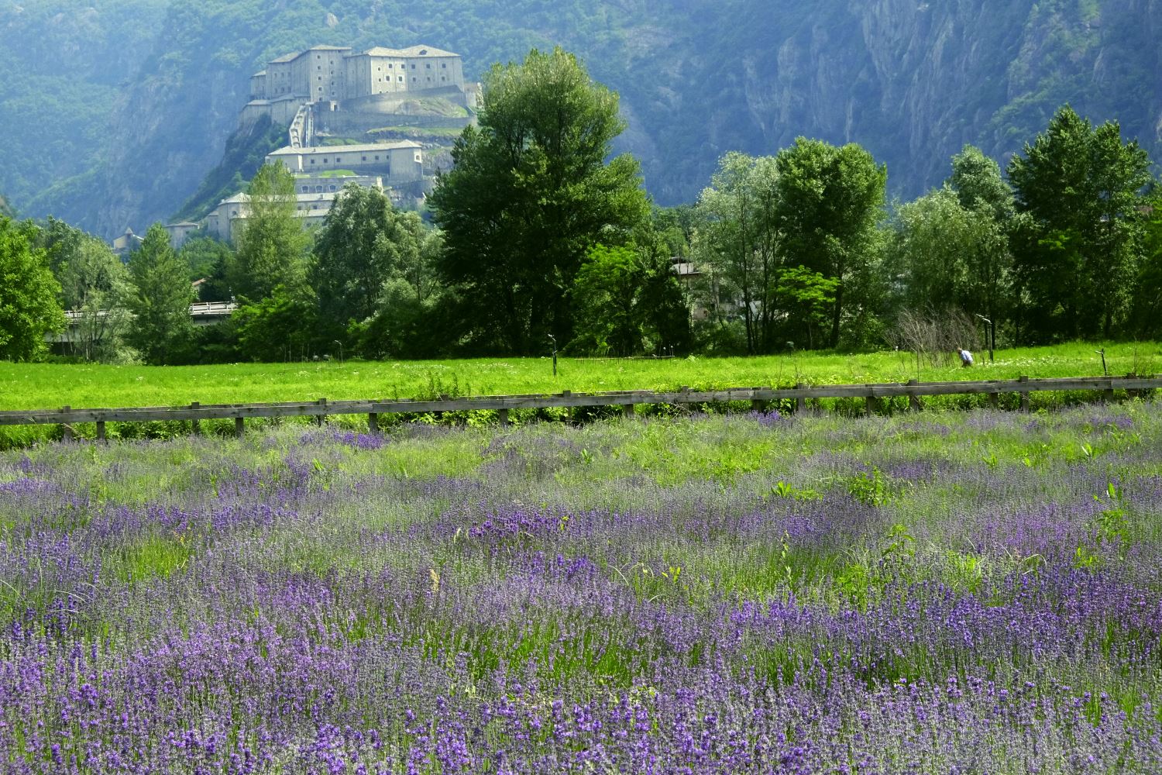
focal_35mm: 83
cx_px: 581
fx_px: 2679
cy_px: 388
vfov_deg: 16.5
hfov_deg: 24.5
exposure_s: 1/500
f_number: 13
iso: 800
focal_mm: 55
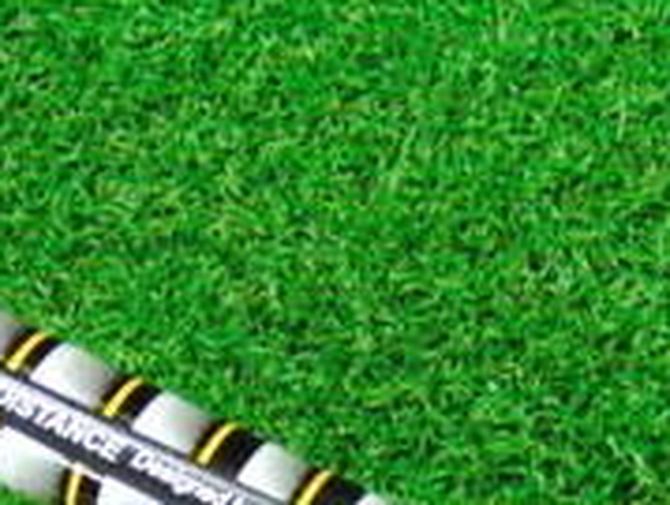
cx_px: 464
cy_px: 625
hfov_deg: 14.9
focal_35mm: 132
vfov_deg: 11.0
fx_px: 2560
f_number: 3.6
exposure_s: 1/200
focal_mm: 6.42
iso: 3200
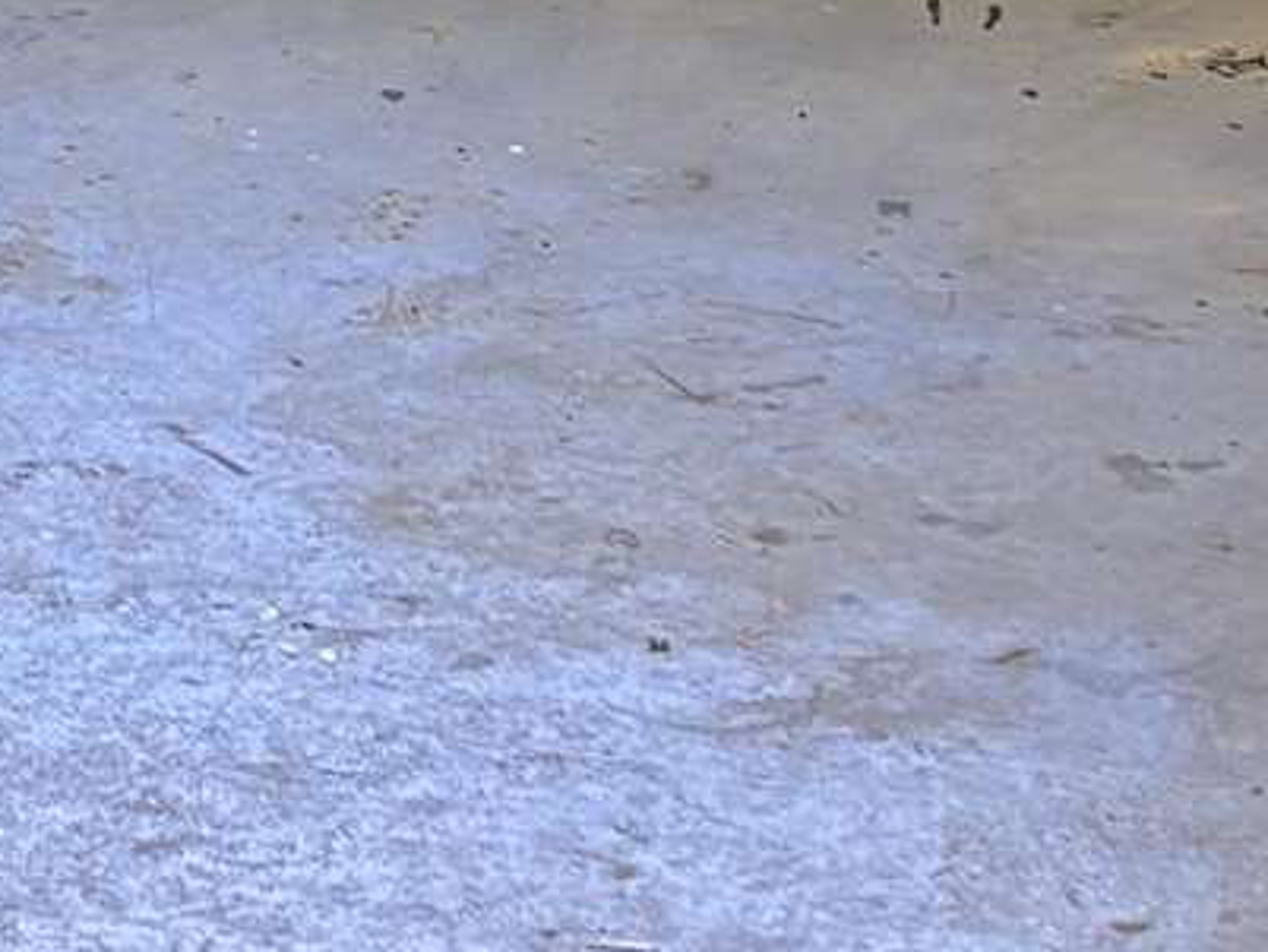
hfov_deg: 9.8
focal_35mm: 199
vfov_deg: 7.2
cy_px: -1022
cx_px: -326
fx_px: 7292
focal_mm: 5.96
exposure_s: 1/120
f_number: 1.6
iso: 100
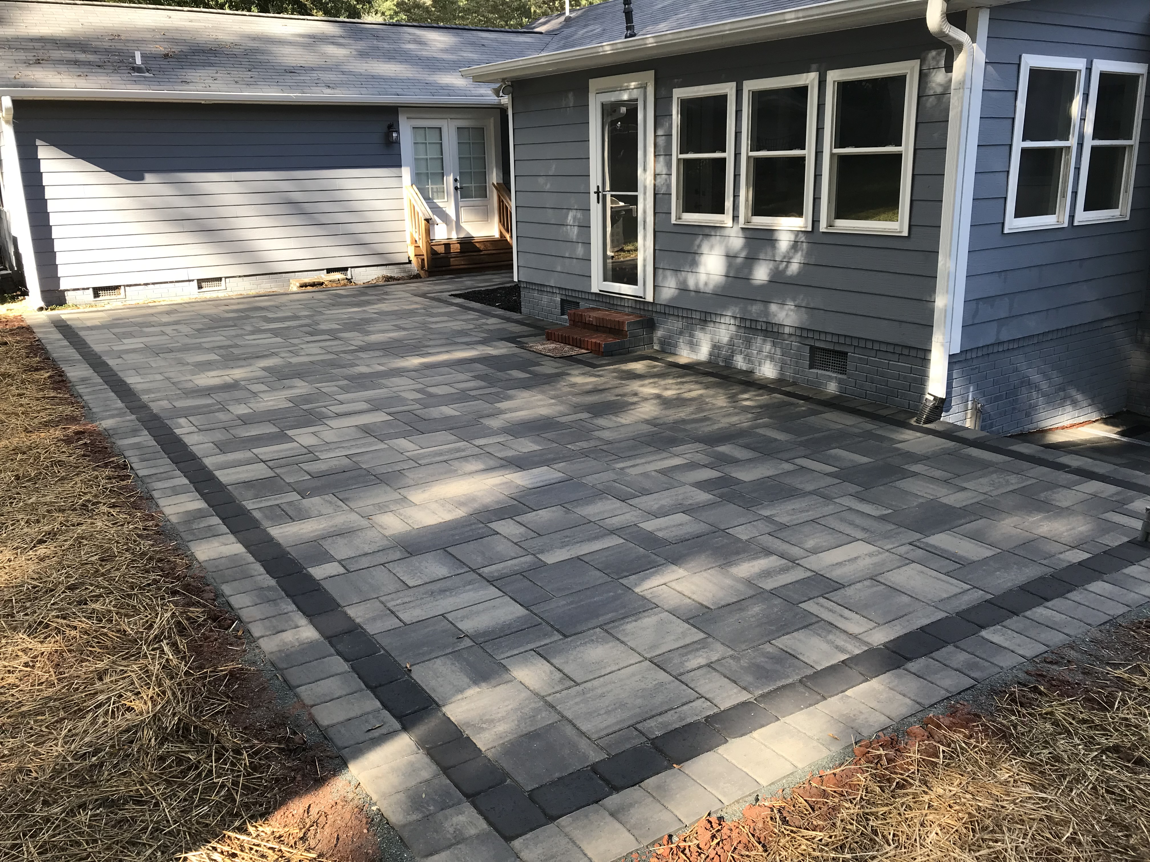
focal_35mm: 28
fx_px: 930
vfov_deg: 49.7
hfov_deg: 63.4
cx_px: 575
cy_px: 431
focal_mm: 3.99
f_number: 1.8
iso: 20
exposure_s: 1/208
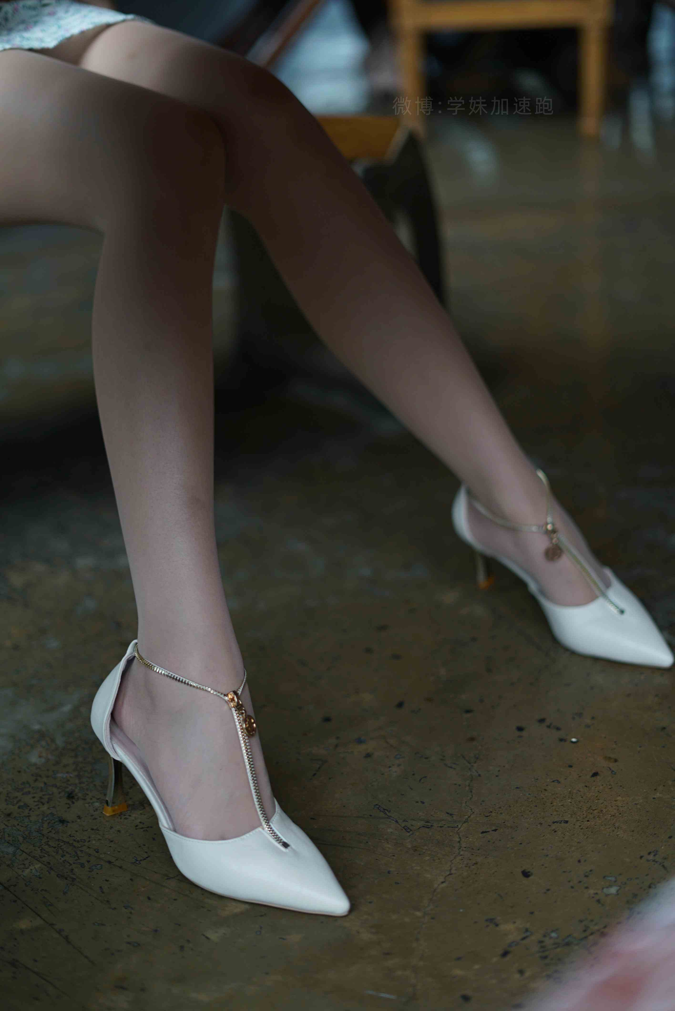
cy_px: 506
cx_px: 338
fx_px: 1404
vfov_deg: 39.6
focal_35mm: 50
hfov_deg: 27.0
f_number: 1.8
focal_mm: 50
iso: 200
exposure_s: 1/100
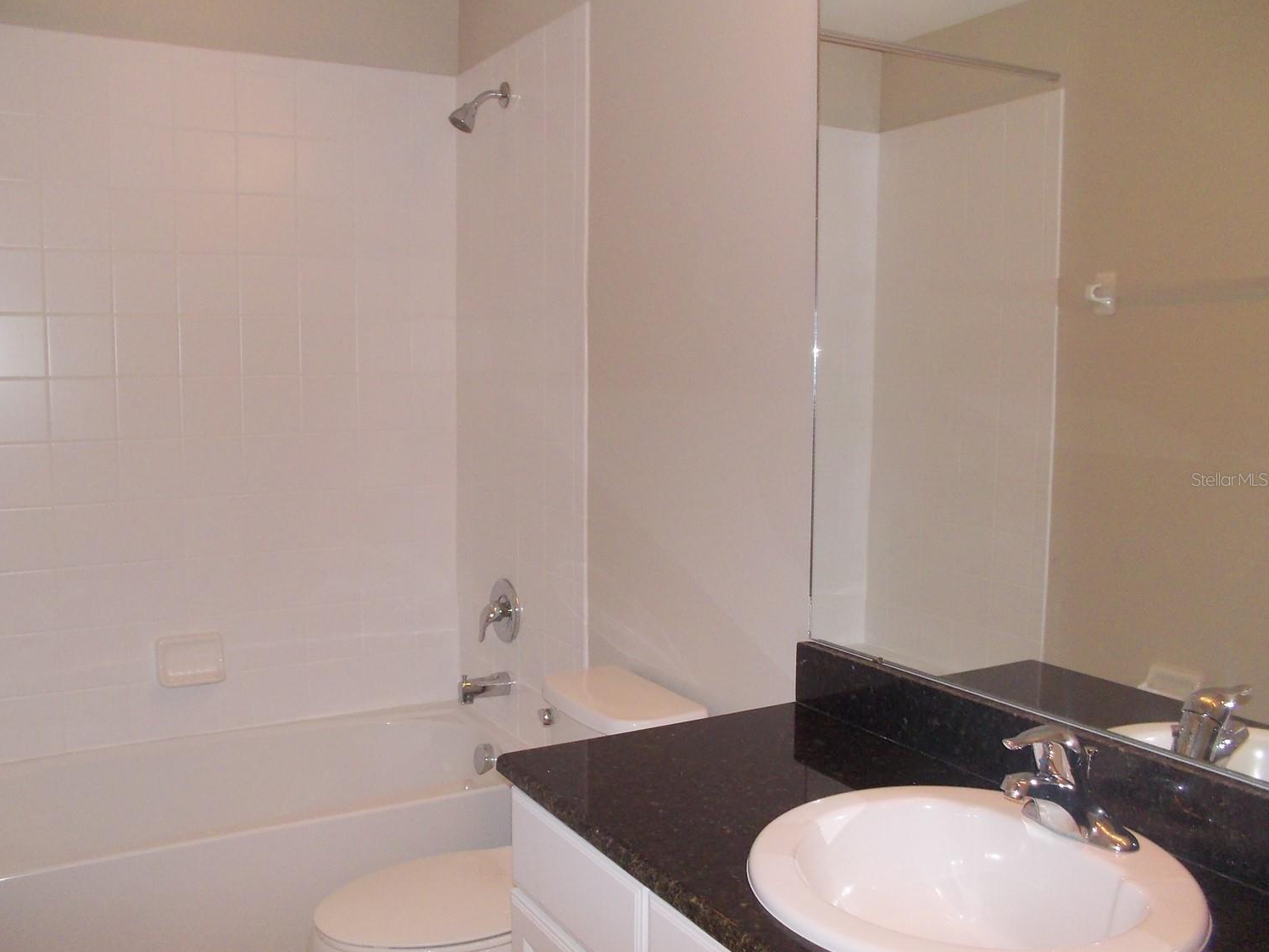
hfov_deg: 58.3
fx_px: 1137
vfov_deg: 45.4
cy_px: 479
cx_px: 593
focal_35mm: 31
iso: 200
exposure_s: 1/25
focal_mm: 4.1
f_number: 3.3
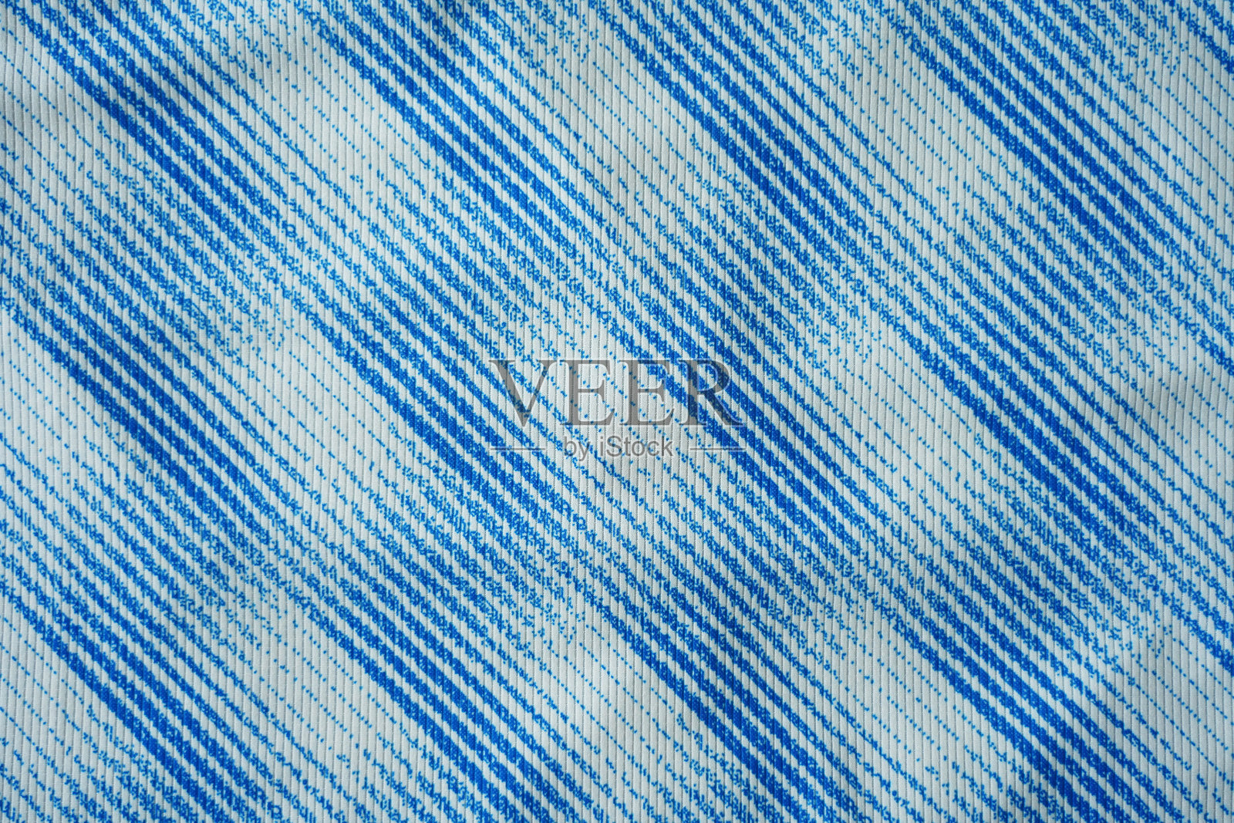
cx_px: 617
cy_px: 412
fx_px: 1371
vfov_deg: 33.4
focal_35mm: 40
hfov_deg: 48.5
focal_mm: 40
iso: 1000
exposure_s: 1/100
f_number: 4
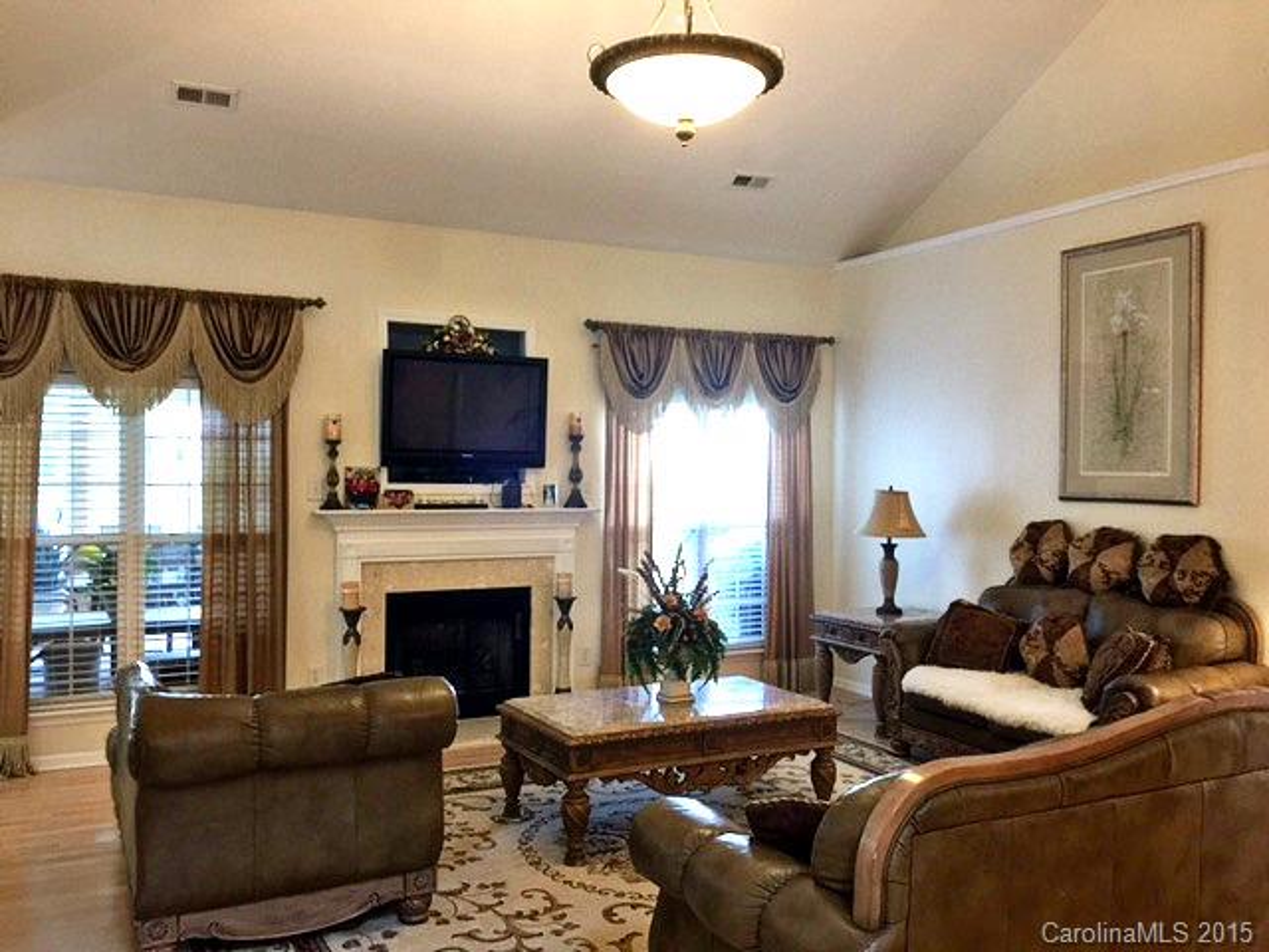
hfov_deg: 61.7
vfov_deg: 48.2
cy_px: 476
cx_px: 634
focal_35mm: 29
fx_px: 1063
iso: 80
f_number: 2.2
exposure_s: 1/15
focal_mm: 4.15
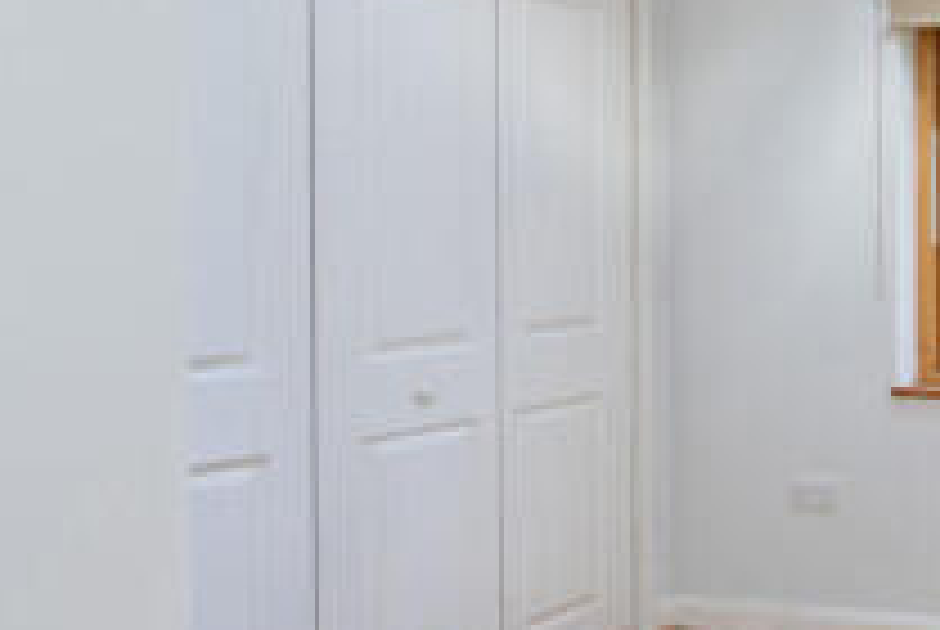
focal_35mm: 50
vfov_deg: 26.8
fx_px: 1307
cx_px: 1318
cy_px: 169
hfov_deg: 29.1
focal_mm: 16
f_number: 7.1
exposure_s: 1/60
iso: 1000
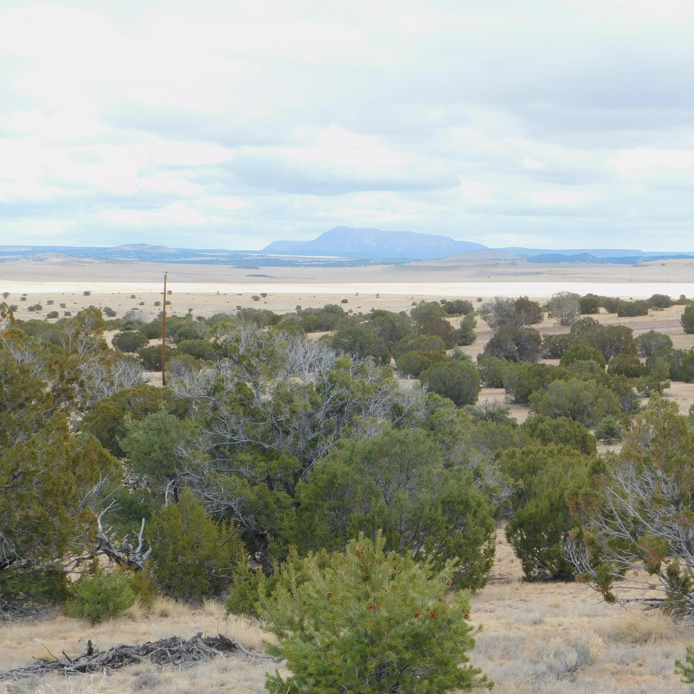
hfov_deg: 22.2
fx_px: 1769
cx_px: 387
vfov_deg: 22.2
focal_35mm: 78
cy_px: 347
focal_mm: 11.7
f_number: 4.2
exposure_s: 1/320
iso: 125
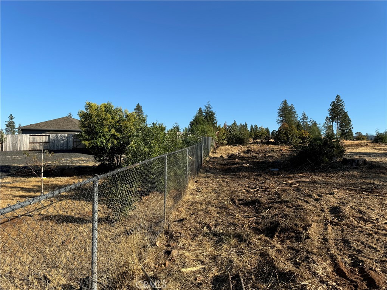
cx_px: 194
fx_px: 268
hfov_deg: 71.6
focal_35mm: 24
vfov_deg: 56.8
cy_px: 145
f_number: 1.78
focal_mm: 6.76
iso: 80
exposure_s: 1/3597
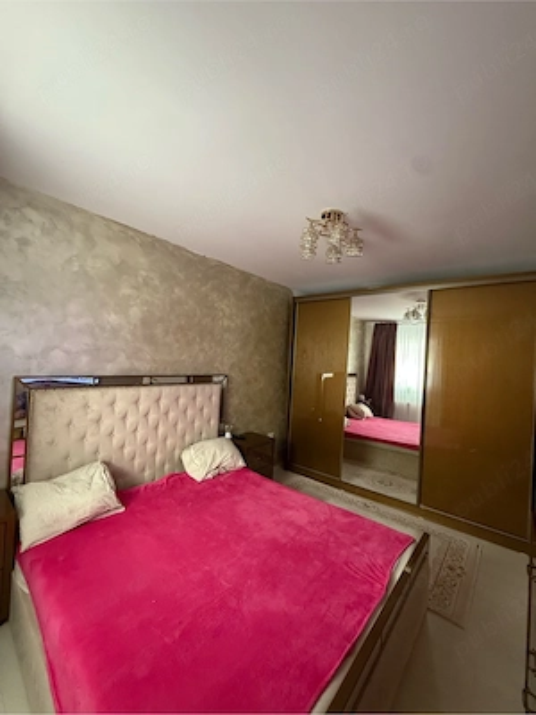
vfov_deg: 102.1
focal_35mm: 14
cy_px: 358
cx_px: 268
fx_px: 289
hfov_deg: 85.7
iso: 640
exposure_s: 1/50
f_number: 2.2
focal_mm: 2.22
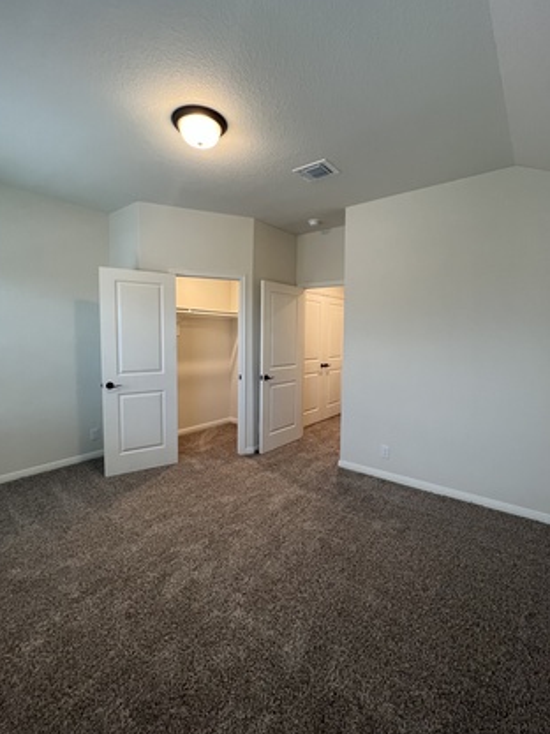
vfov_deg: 98.2
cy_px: 362
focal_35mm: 15
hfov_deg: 81.7
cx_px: 277
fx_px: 318
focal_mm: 1.57
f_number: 1.8
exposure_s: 1/120
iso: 250
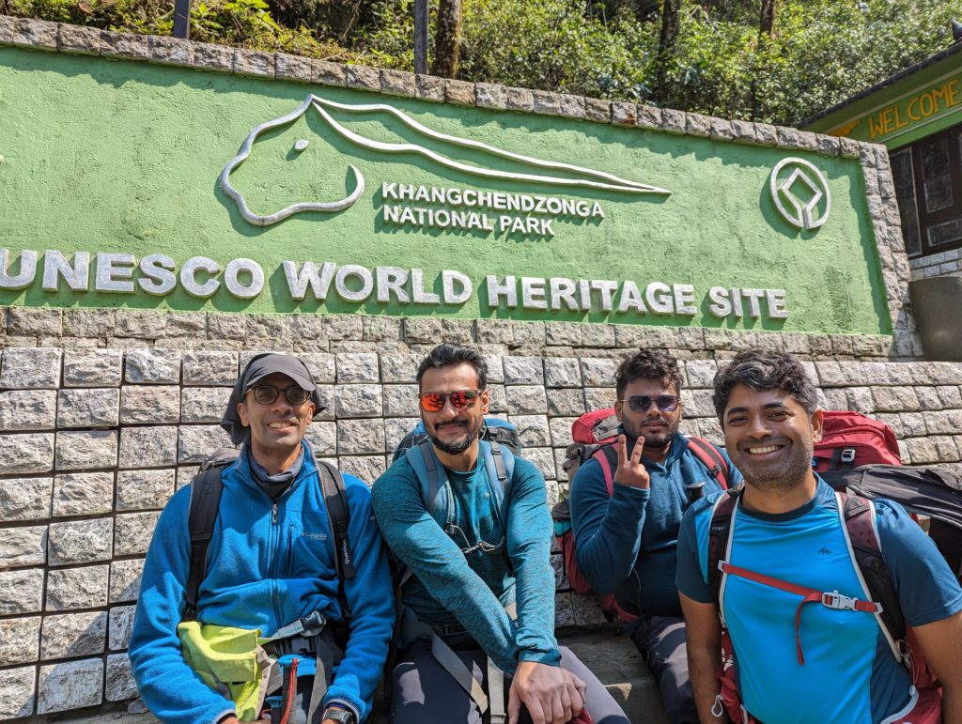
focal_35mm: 24
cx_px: 481
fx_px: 668
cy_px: 362
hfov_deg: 71.5
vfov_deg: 56.9
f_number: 1.85
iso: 41
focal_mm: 6.81
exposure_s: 1/928
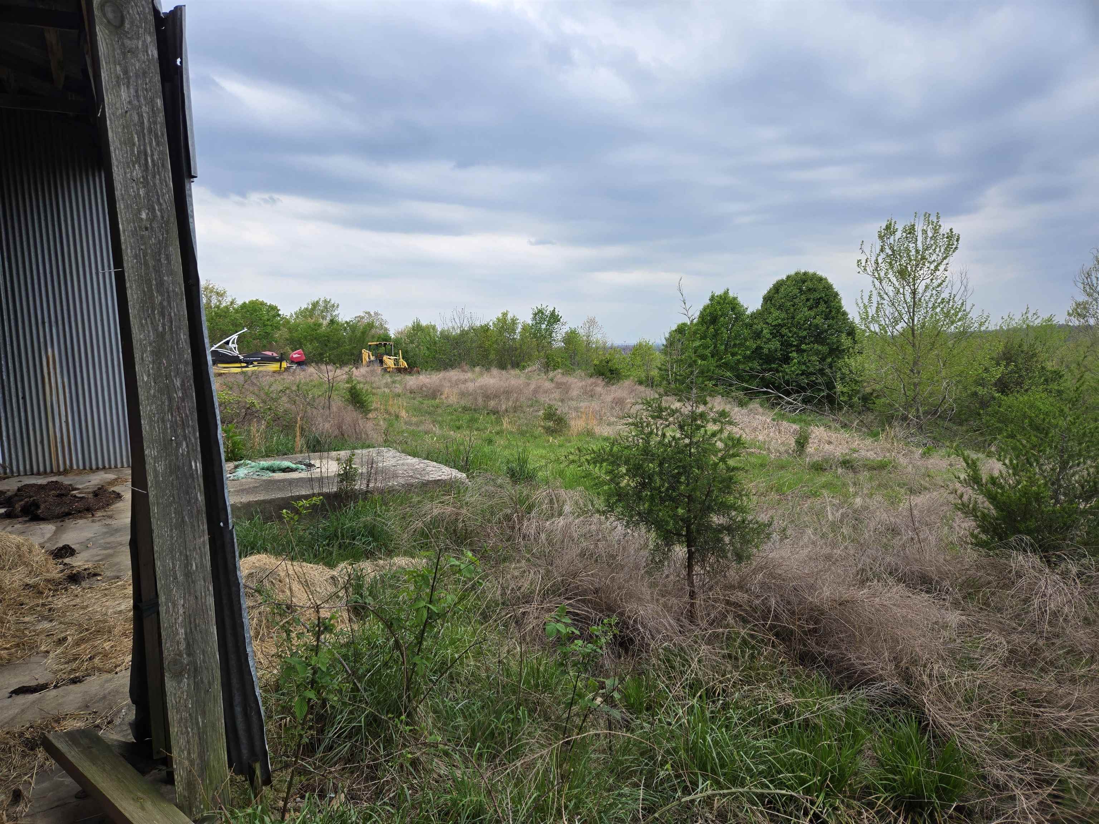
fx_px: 730
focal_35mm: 23
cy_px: 412
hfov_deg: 73.9
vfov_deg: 58.9
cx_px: 550
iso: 25
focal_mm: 5.4
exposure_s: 1/300
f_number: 1.8
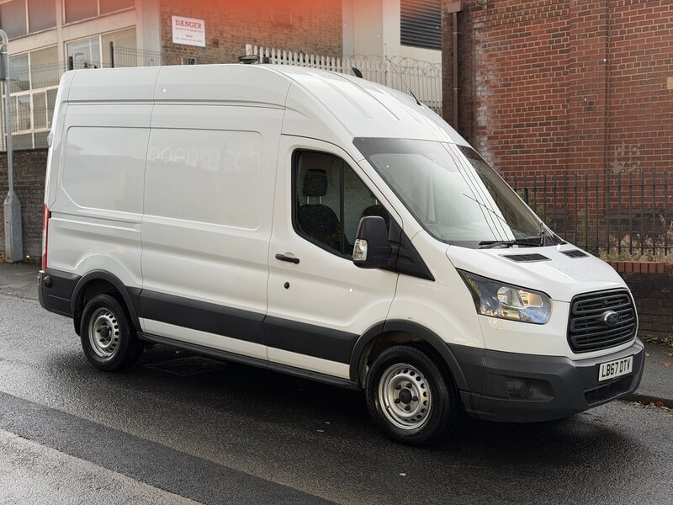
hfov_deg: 39.7
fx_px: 933
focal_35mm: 48
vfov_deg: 30.3
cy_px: 252
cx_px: 336
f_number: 1.78
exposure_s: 1/549
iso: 80
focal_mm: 6.76
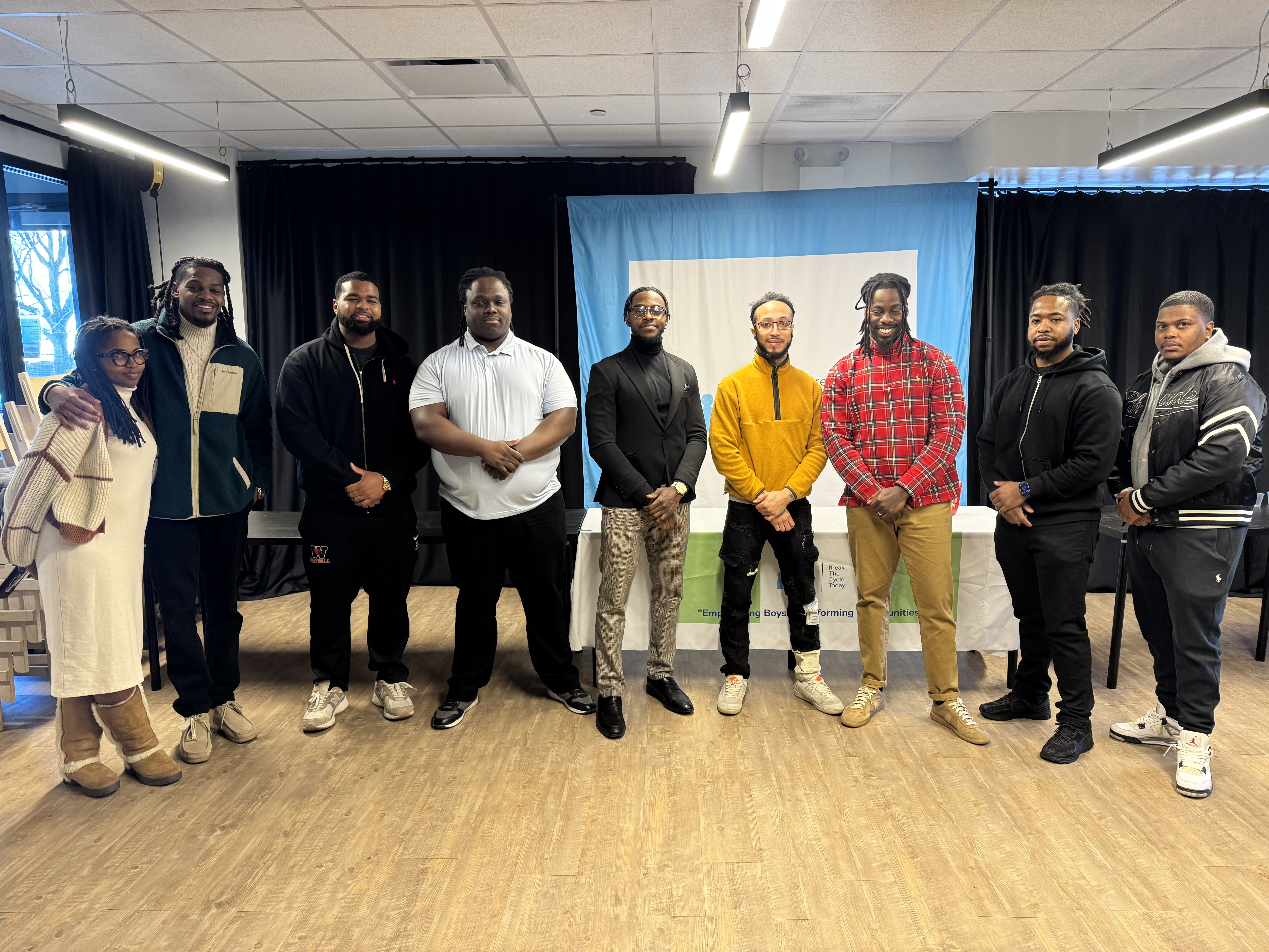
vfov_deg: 56.8
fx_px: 880
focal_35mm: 24
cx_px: 634
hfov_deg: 71.6
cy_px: 476
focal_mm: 6.76
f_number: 1.78
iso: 200
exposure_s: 1/68
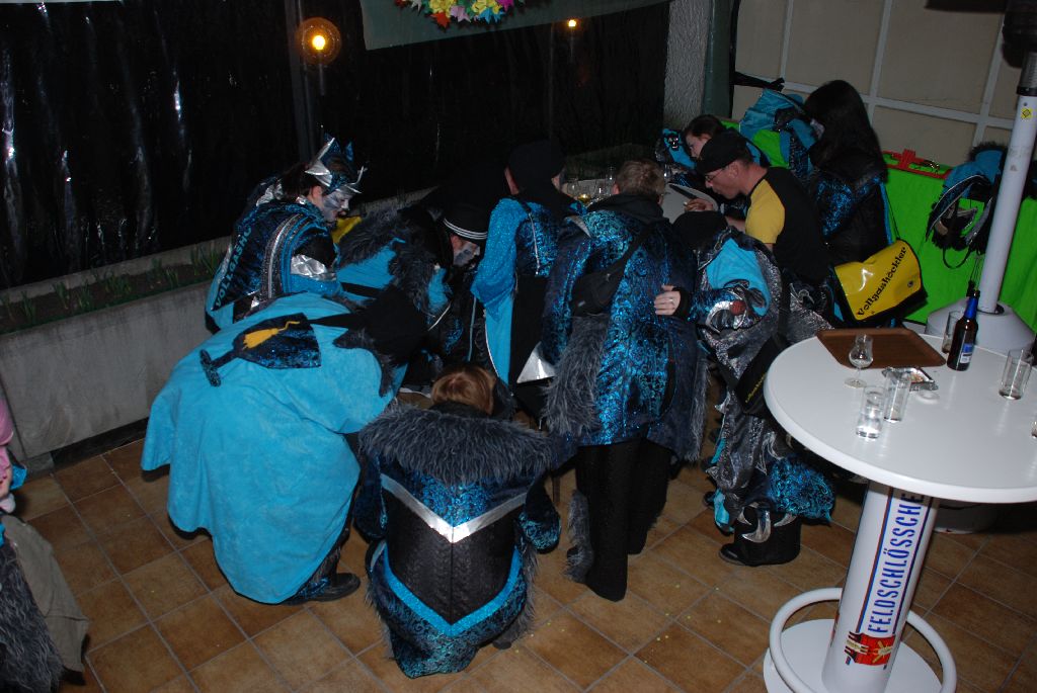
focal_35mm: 30
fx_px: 865
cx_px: 518
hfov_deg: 61.9
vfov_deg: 43.7
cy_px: 346
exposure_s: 1/60
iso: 200
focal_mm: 20
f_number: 4
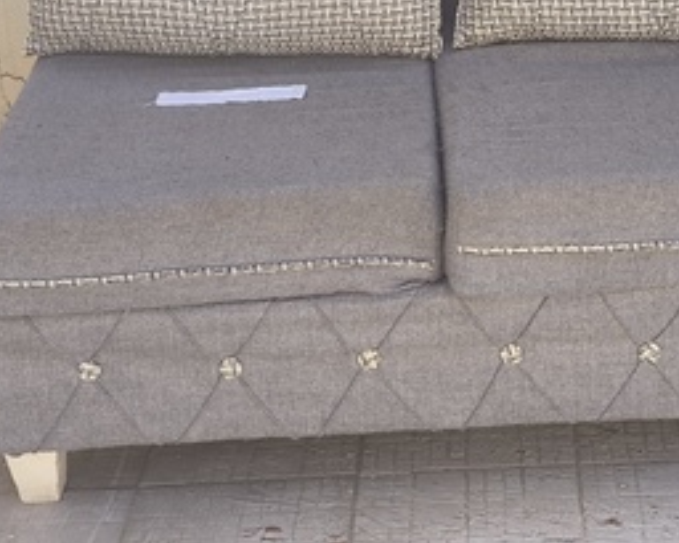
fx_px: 1789
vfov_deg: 17.1
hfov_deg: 21.3
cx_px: 489
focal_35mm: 89
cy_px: 91
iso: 50
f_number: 1.9
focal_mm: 7.1
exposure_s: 1/272
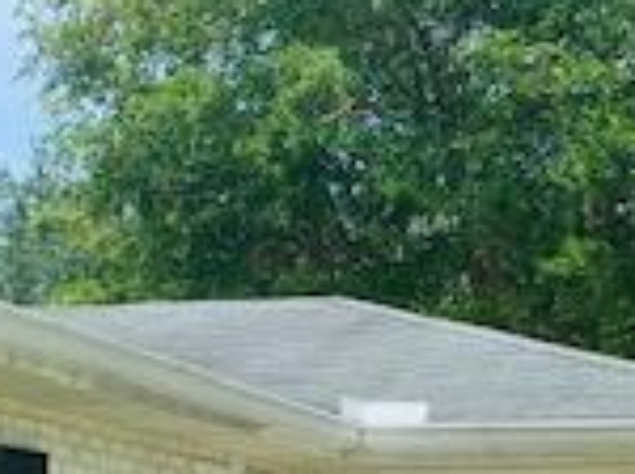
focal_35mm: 111
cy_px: 724
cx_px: 449
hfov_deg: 17.7
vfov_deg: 12.6
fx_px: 2033
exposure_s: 1/1661
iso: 25
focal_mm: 4.25
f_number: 1.8
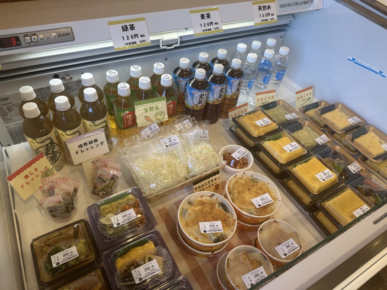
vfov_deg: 56.8
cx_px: 194
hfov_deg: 71.6
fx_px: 268
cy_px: 145
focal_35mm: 24
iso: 64
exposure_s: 1/140
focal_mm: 6.86
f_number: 1.78
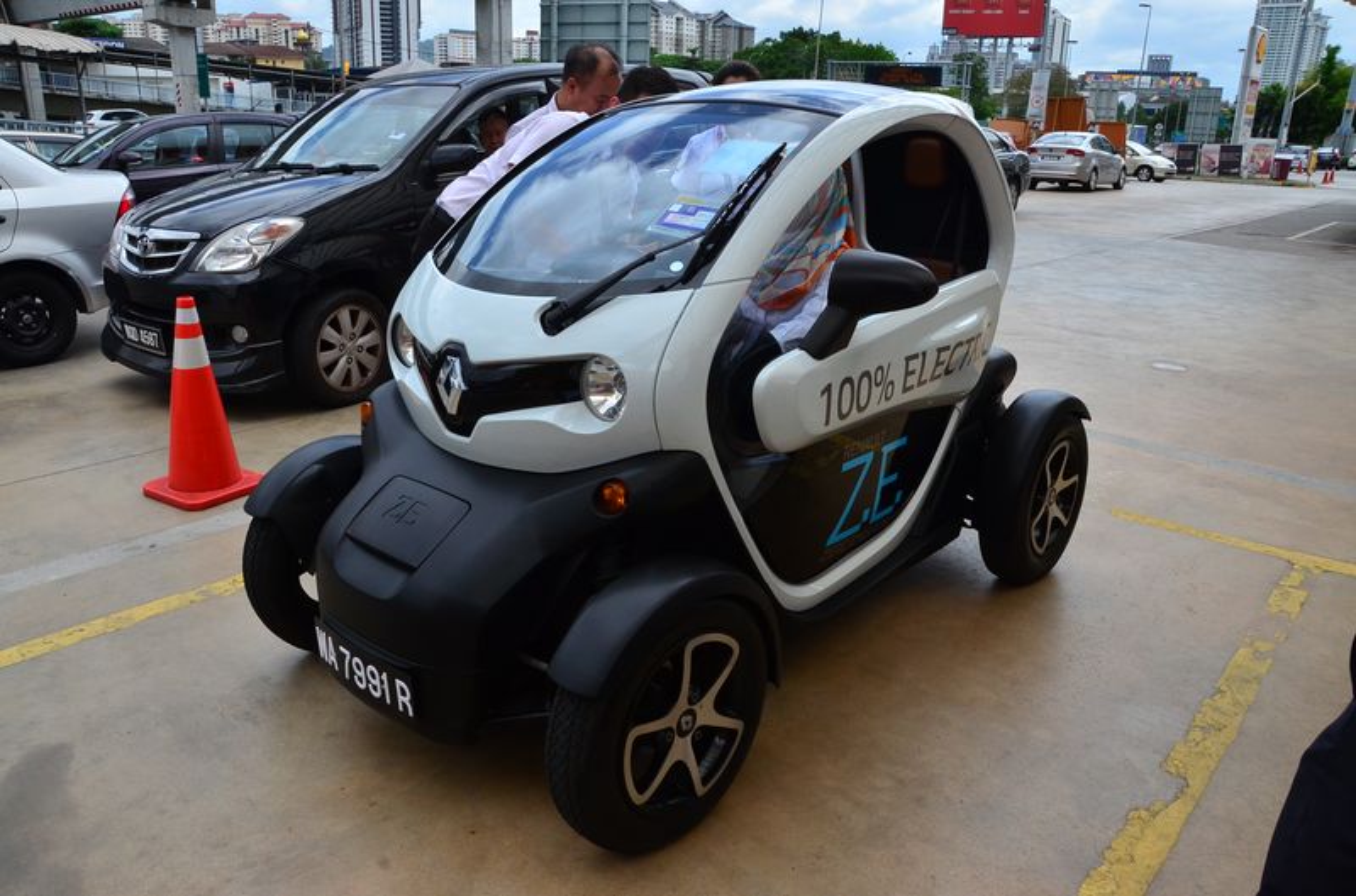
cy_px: 448
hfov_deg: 67.5
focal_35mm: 27
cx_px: 678
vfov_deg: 47.7
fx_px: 1014
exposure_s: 1/640
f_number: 13
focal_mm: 18
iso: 800
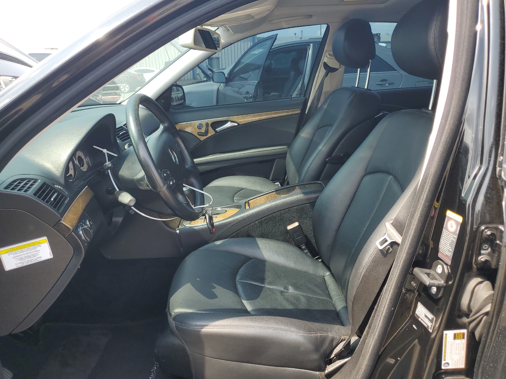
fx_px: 380
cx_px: 253
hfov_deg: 67.3
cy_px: 190
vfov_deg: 53.1
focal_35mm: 26
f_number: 1.5
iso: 50
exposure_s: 1/417
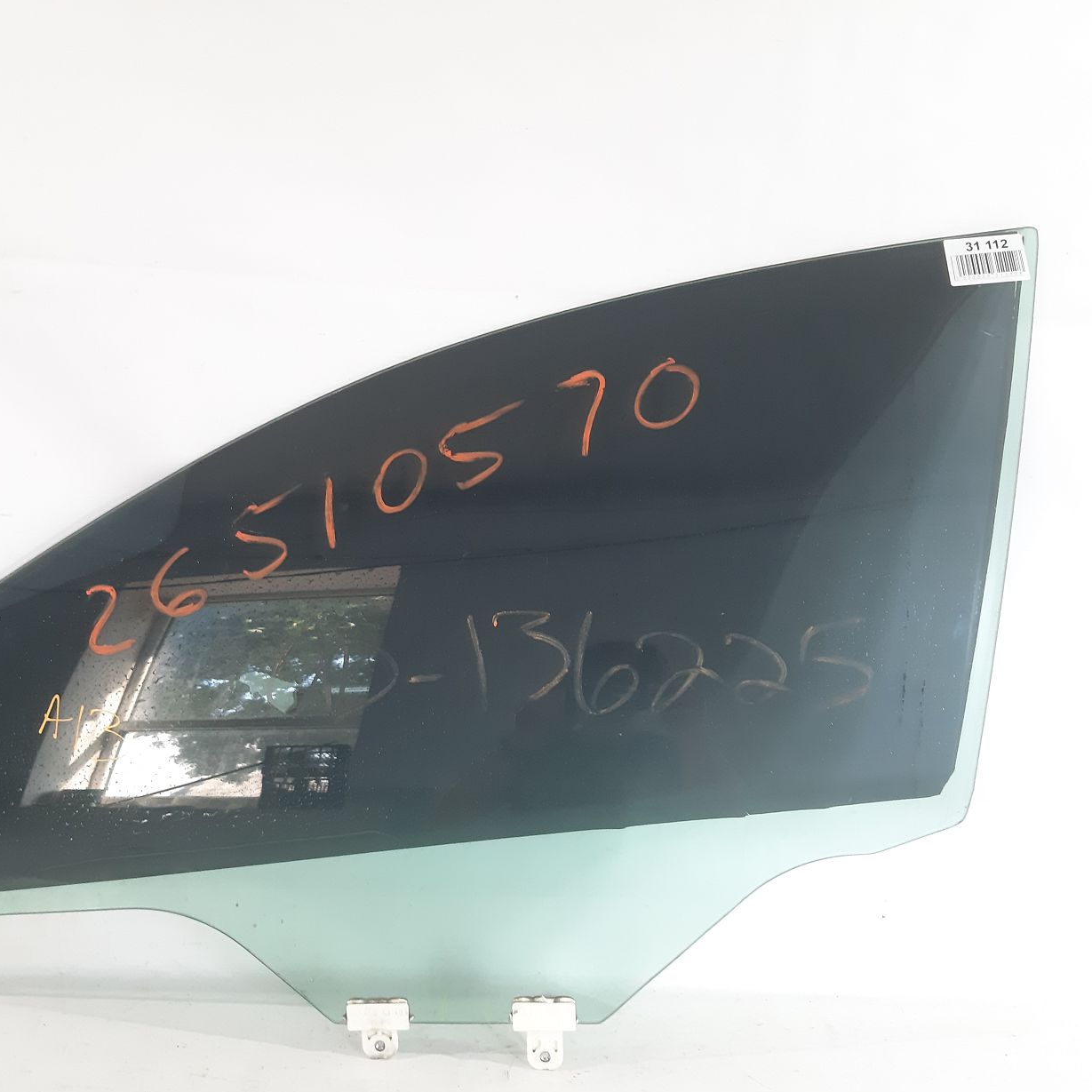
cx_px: 479
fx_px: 1178
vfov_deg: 49.7
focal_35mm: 33
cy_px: 562
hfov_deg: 49.6
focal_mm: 3.93
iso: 200
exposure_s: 1/50
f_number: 1.7
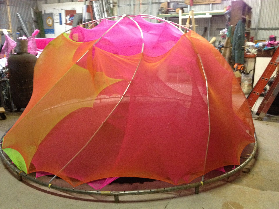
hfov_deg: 52.6
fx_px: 282
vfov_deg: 40.7
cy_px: 104
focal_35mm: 35
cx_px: 140
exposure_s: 1/17
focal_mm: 4.28
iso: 400
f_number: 2.4
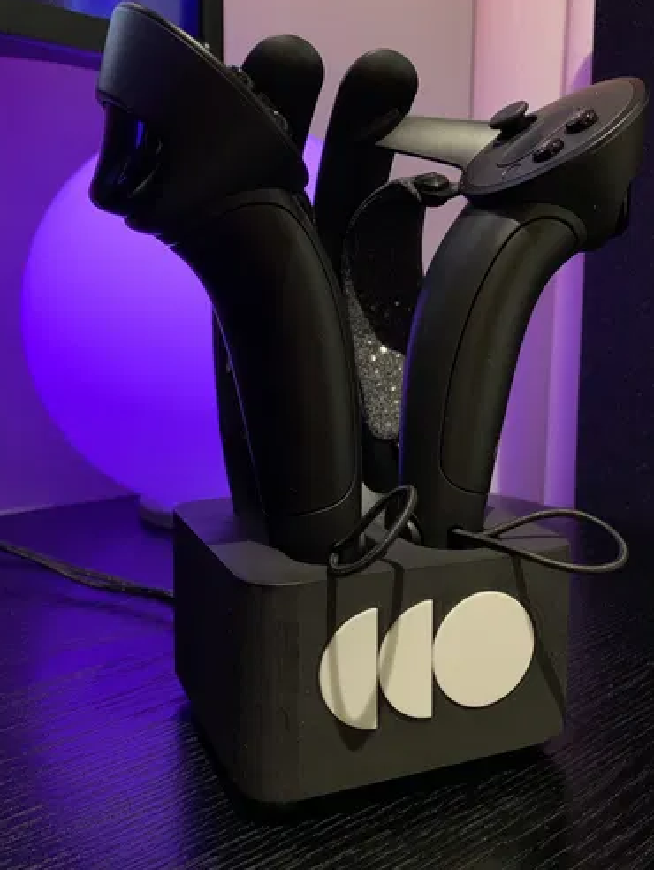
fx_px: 830
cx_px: 365
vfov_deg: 55.3
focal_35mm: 33
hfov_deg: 42.9
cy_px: 404
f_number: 1.8
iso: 400
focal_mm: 4.25
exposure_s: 1/31
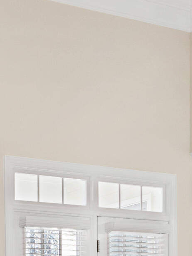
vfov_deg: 25.1
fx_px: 517
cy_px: 303
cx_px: -120
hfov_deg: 18.0
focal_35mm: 70
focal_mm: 10
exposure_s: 1/2
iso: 100
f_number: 7.1
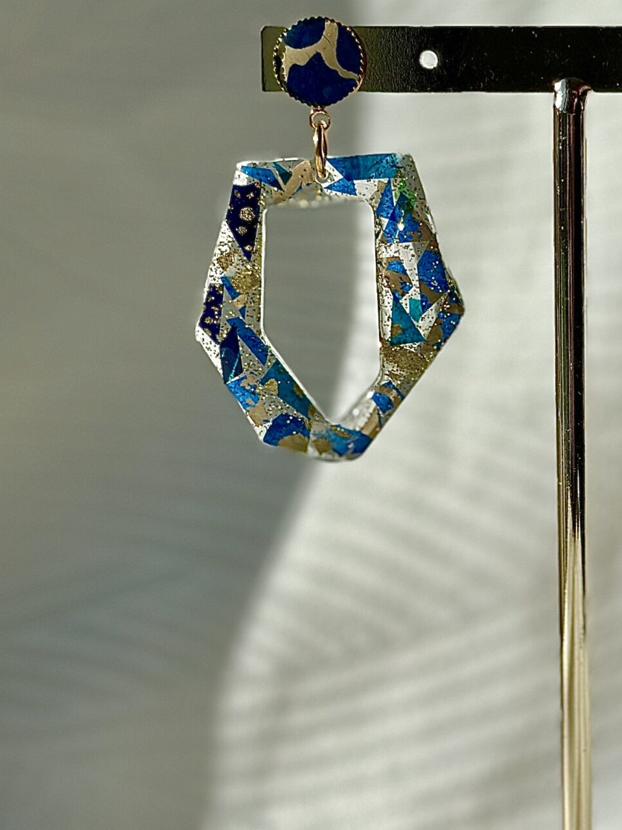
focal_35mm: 96
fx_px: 2300
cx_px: 568
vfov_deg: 20.4
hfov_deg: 15.2
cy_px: 377
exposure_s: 1/15873
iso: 100
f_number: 1.78
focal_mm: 6.86
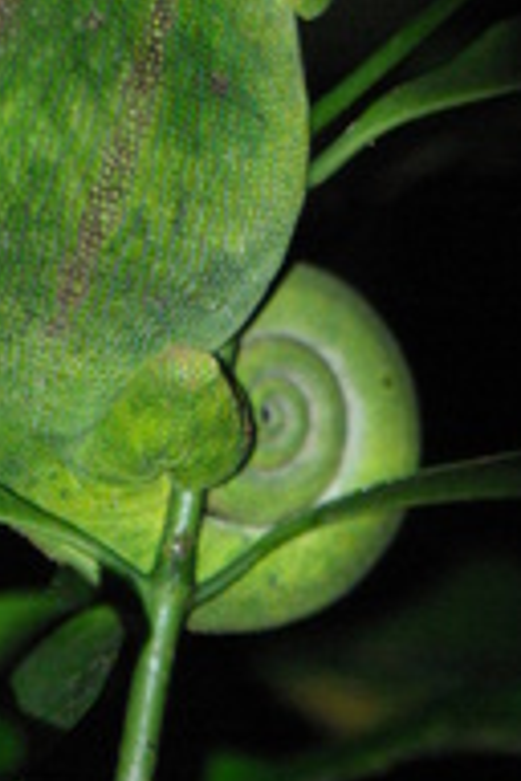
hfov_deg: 1.4
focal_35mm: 1011
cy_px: -175
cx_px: 94
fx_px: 21945
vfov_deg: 2.0
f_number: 5.6
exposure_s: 1/180
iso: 1600
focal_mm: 270
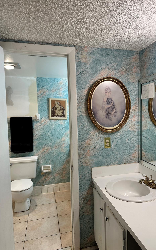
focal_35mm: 26
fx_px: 177
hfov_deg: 47.3
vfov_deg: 70.4
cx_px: 94
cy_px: 126
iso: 80
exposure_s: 1/120
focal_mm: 6.86
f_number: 1.78
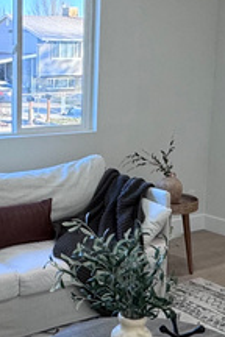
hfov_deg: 19.5
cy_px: 164
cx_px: 34
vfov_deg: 29.2
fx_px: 647
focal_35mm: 69
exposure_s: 1/120
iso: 64
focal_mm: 2.22
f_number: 2.2
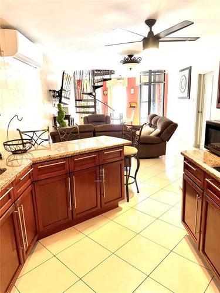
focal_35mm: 24
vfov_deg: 71.6
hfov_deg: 56.8
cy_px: 146
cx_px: 110
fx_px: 203
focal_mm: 6.76
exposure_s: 1/31
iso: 50
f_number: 1.78
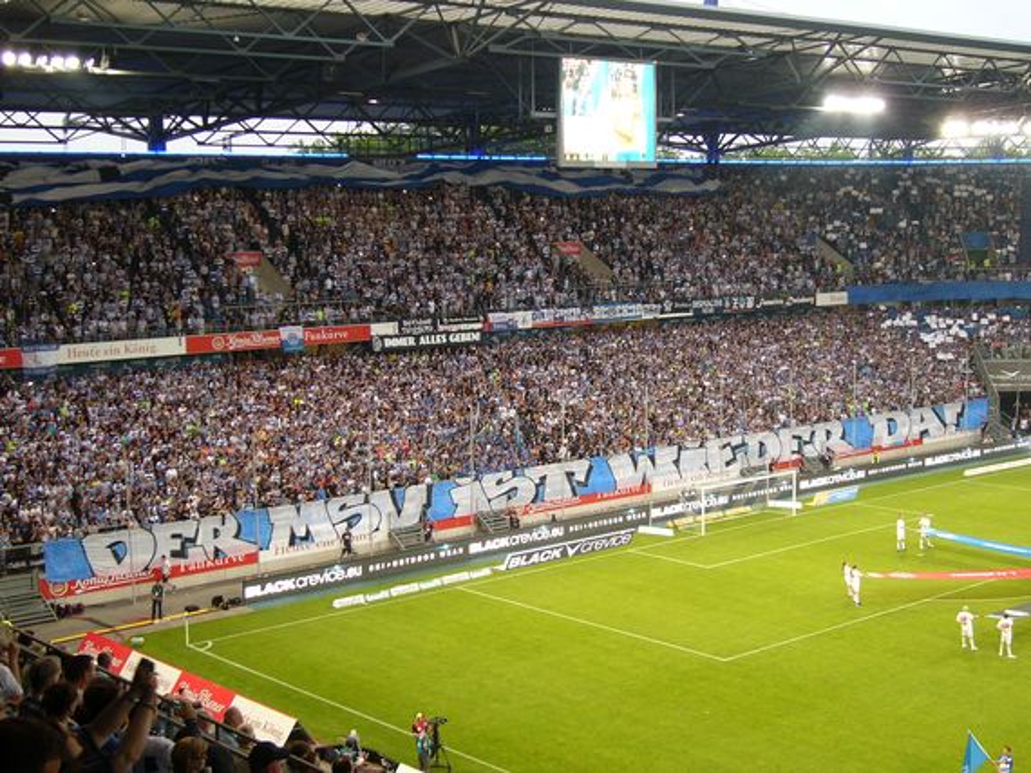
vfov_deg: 27.5
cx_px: 516
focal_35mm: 53
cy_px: 386
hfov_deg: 36.2
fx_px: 1578
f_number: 3.4
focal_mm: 8.8
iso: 100
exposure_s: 1/25
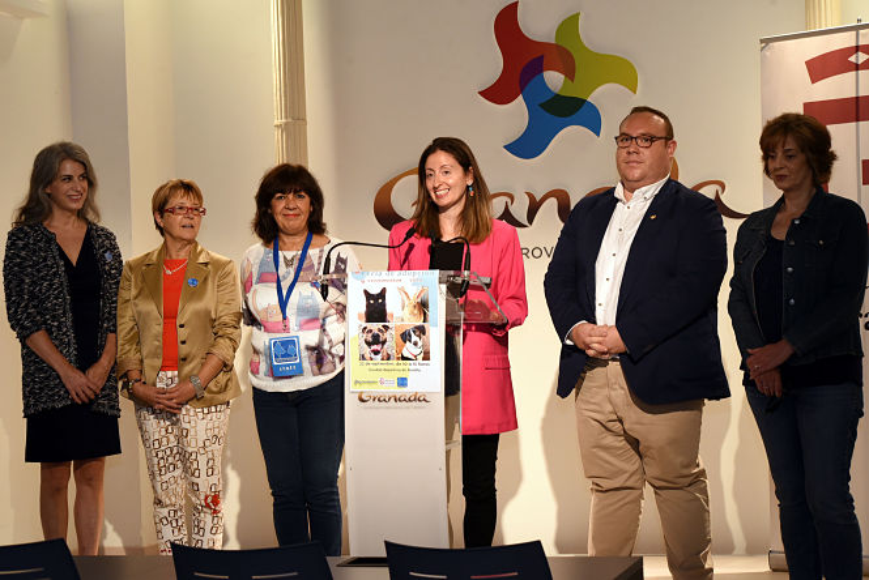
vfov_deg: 17.5
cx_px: 434
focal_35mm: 78
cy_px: 290
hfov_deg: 26.0
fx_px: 1884
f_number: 9
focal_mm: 78
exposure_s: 1/125
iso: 1600
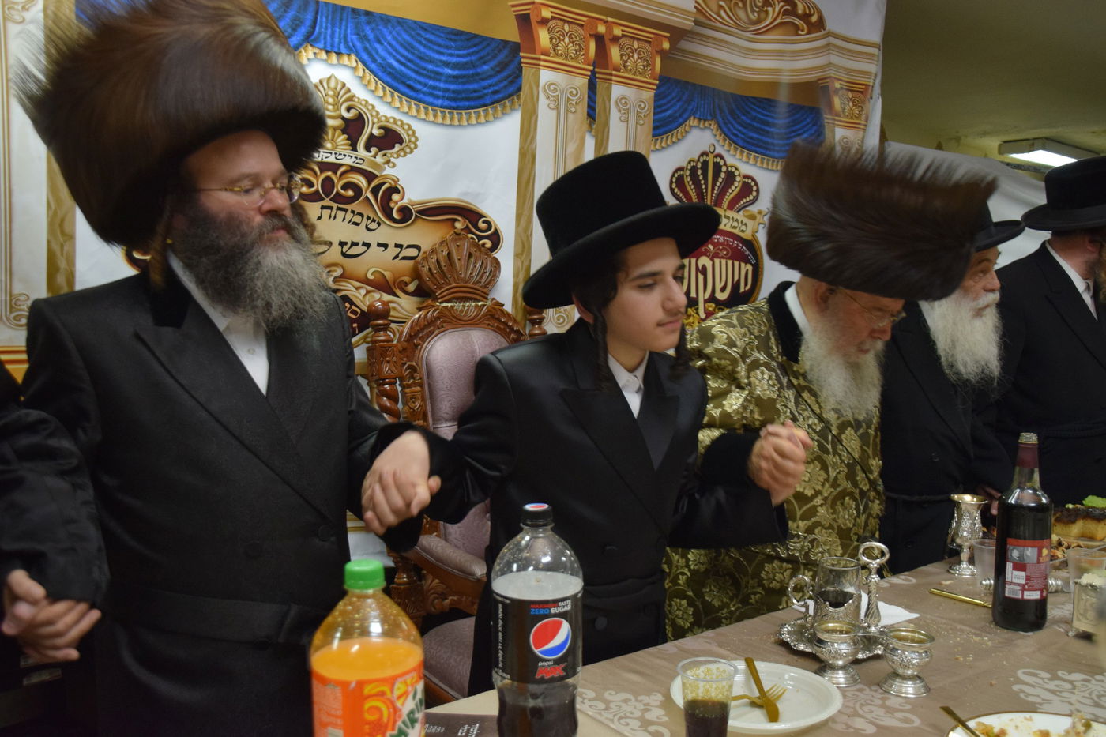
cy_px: 368
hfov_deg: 59.5
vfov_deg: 41.7
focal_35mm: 32
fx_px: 968
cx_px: 553
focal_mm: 21
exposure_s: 1/60
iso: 800
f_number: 4
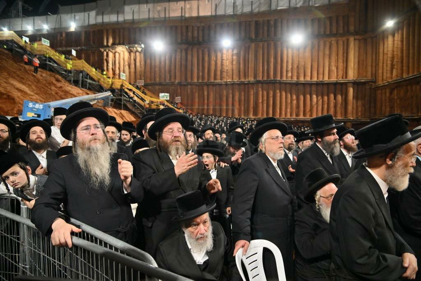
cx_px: 210
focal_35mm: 24
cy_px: 140
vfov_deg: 53.1
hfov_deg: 73.7
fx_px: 281
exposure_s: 1/250
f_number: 4
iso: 1600
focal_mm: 24
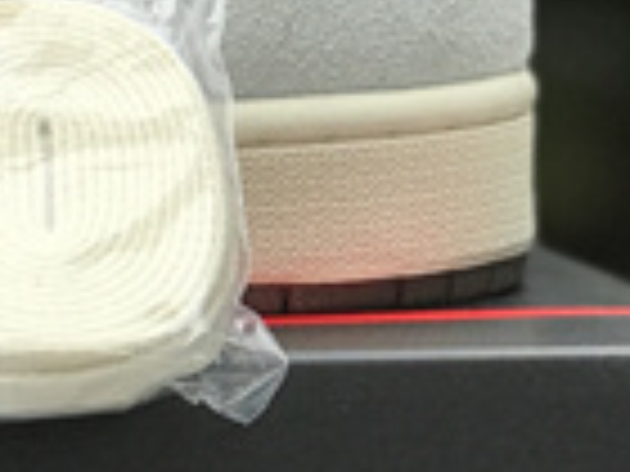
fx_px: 5478
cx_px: -495
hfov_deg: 6.4
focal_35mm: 301
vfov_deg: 4.9
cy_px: 402
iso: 32
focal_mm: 6.6
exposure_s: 1/100
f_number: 2.8
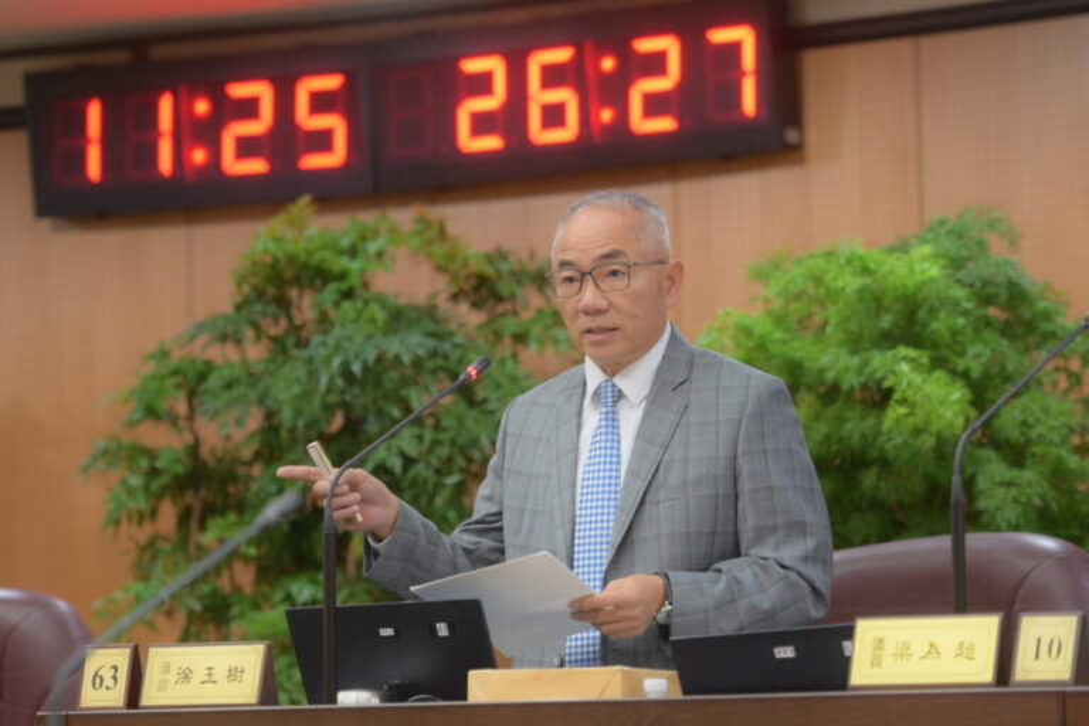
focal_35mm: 187
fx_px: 5656
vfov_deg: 7.3
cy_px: 363
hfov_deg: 11.0
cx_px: 544
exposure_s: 1/200
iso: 2500
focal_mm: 125
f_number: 3.2
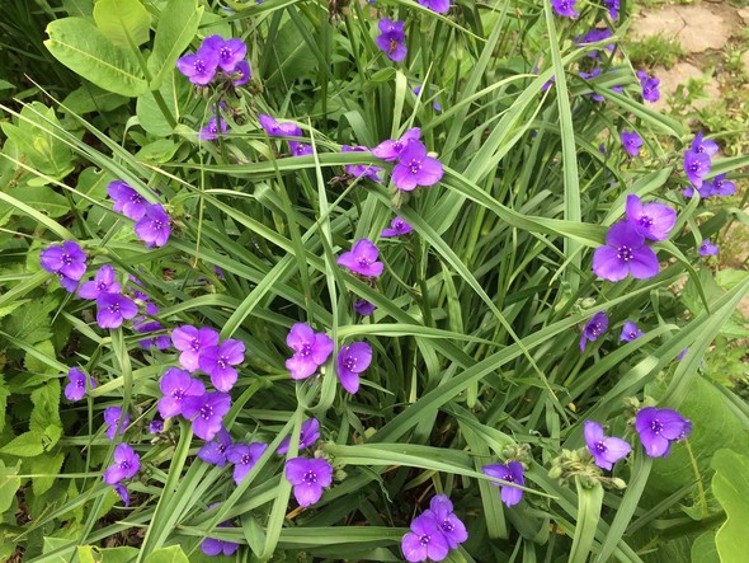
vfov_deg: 48.3
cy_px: 282
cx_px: 374
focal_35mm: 29
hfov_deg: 61.6
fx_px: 628
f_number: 2.2
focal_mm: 4.15
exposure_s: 1/126
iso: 32
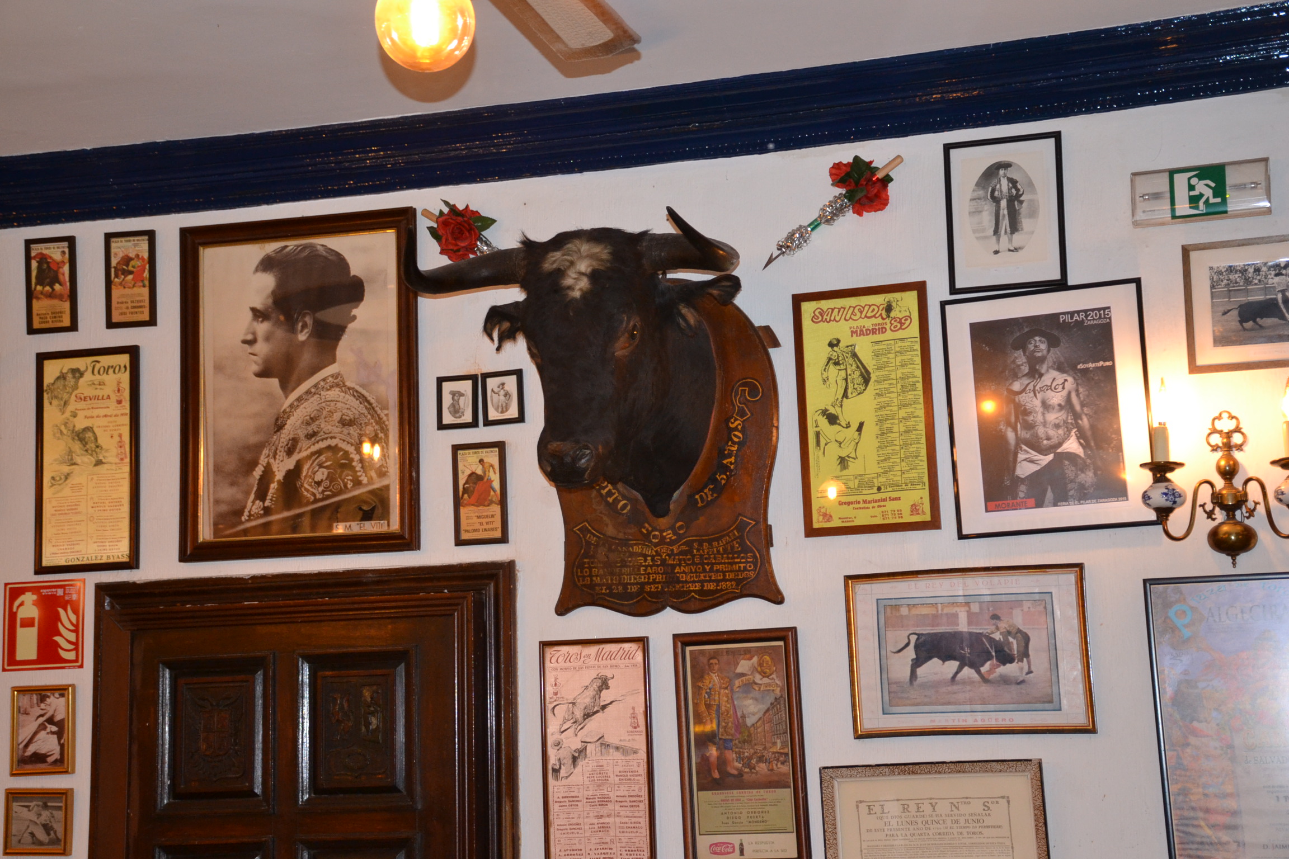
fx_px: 2148
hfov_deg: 33.4
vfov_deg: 22.6
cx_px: 644
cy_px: 430
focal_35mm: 60
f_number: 4.5
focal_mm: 40
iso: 1250
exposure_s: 1/60
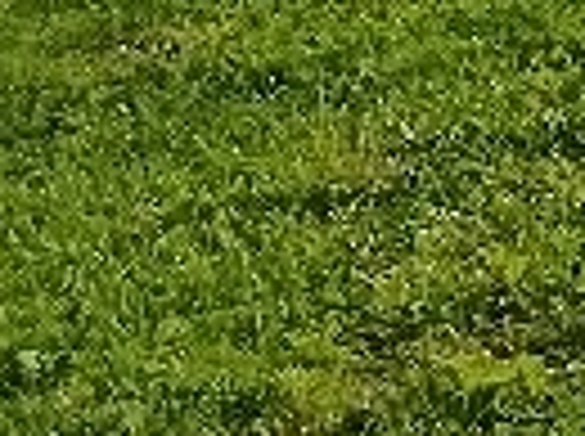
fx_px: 3509
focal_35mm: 208
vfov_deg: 6.8
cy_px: -481
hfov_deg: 7.7
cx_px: 2020
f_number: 1.9
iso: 104
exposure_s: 1/1250
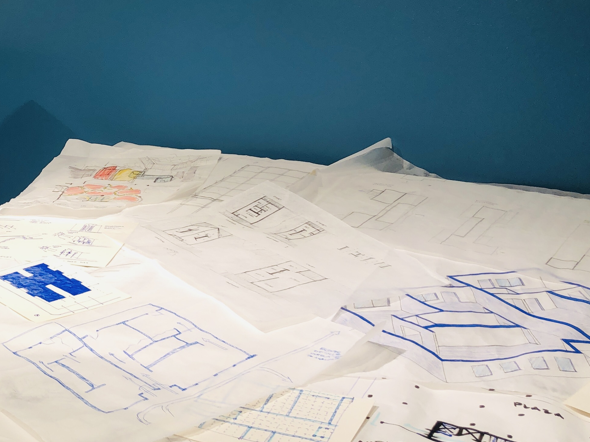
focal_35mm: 58
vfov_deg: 25.2
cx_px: 55
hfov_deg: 31.6
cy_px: 161
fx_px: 989
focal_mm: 3.99
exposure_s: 1/147
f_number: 1.8
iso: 20
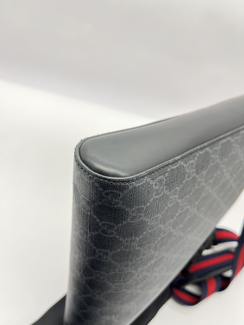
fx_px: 244
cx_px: 122
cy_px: 162
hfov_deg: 53.1
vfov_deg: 67.3
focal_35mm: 26
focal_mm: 5.1
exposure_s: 1/100
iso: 125
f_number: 1.6
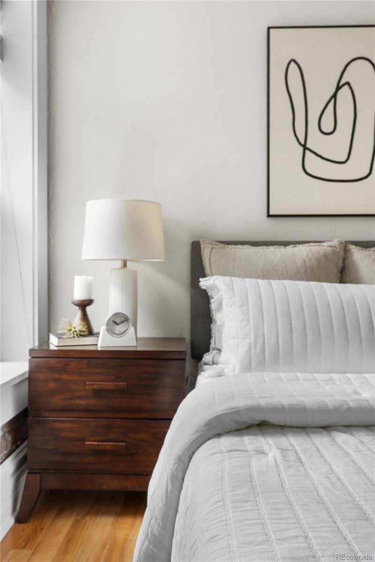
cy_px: 281
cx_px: 188
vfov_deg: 63.7
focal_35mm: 29
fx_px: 453
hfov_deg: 45.0
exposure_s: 1/1.25
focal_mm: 29
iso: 160
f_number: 8
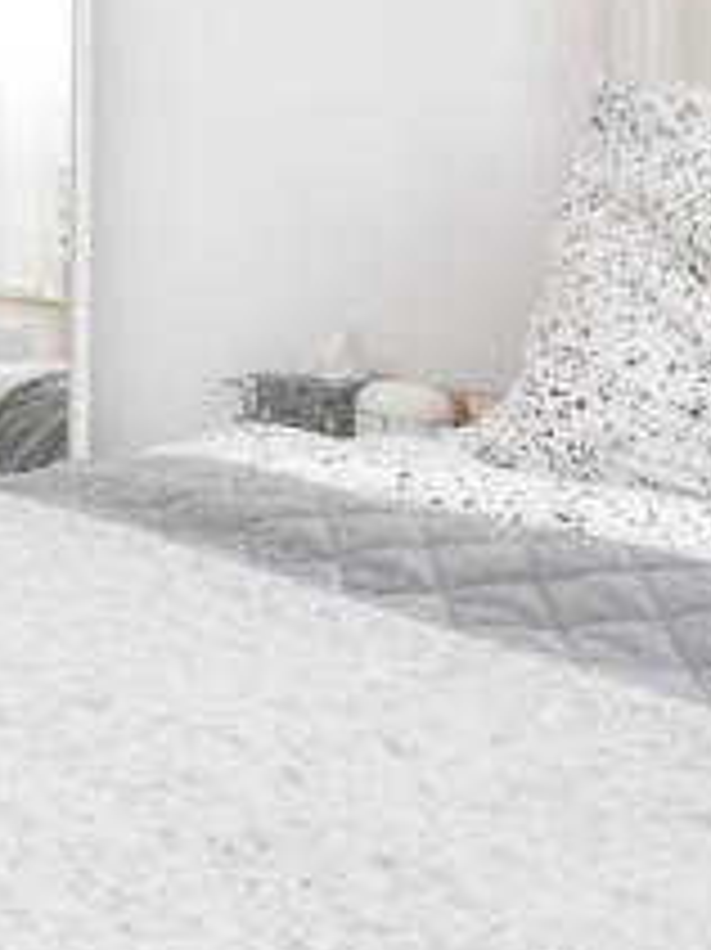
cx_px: -626
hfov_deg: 16.8
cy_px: -2
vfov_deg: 26.3
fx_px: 1919
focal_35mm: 70
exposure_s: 1/250
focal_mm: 10
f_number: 4
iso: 450
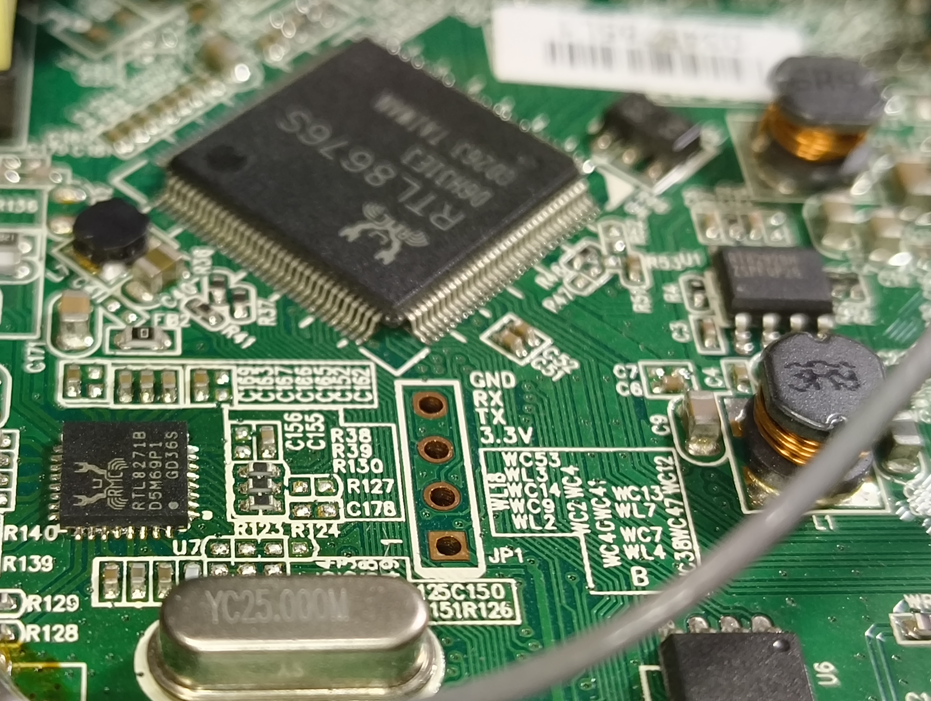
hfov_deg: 27.3
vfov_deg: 20.7
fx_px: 1912
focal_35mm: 71
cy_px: 429
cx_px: 375
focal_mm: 5.56
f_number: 1.87
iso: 642
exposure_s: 1/50
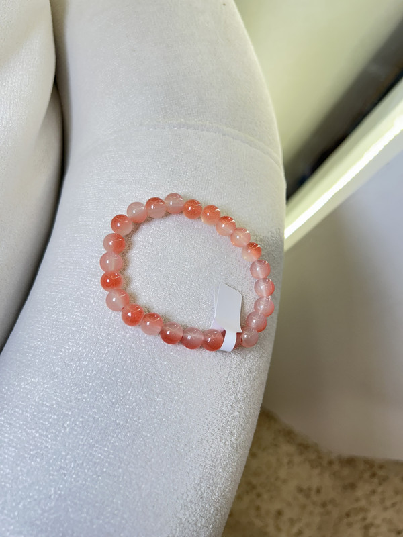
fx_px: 404
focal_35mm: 26
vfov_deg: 67.3
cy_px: 268
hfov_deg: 53.1
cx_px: 202
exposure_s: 1/159
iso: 64
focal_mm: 5.7
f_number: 1.5
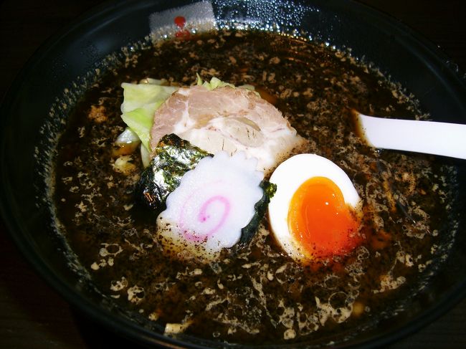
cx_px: 233
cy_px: 174
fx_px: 511
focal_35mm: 38
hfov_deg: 49.0
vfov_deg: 37.7
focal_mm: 7.9
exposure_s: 1/60
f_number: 2.8
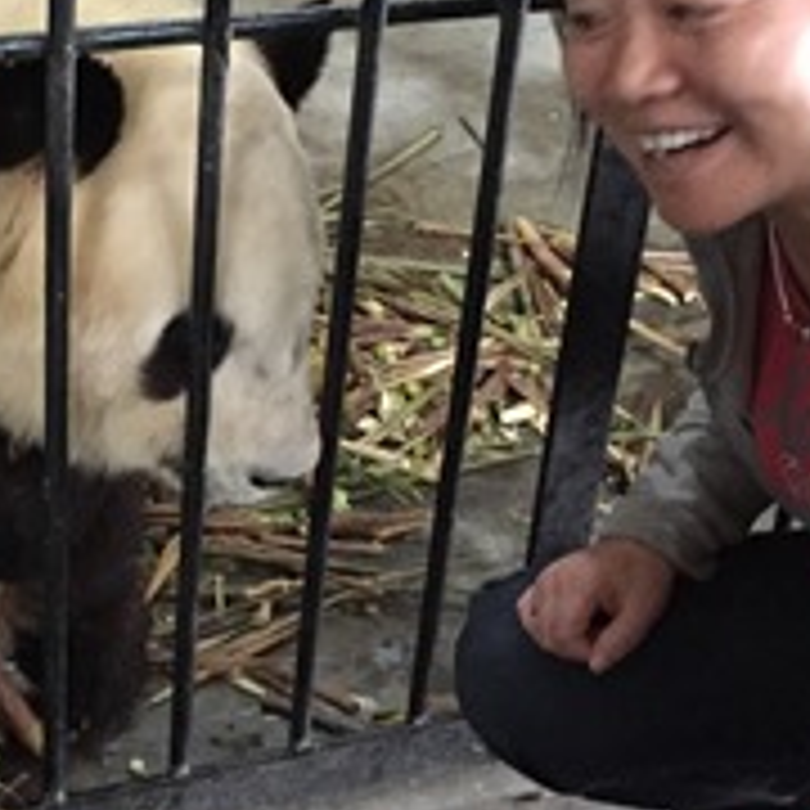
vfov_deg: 23.6
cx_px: 230
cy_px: 292
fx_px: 1933
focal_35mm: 73
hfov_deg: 23.5
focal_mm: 4.15
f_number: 2.2
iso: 400
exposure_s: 1/17
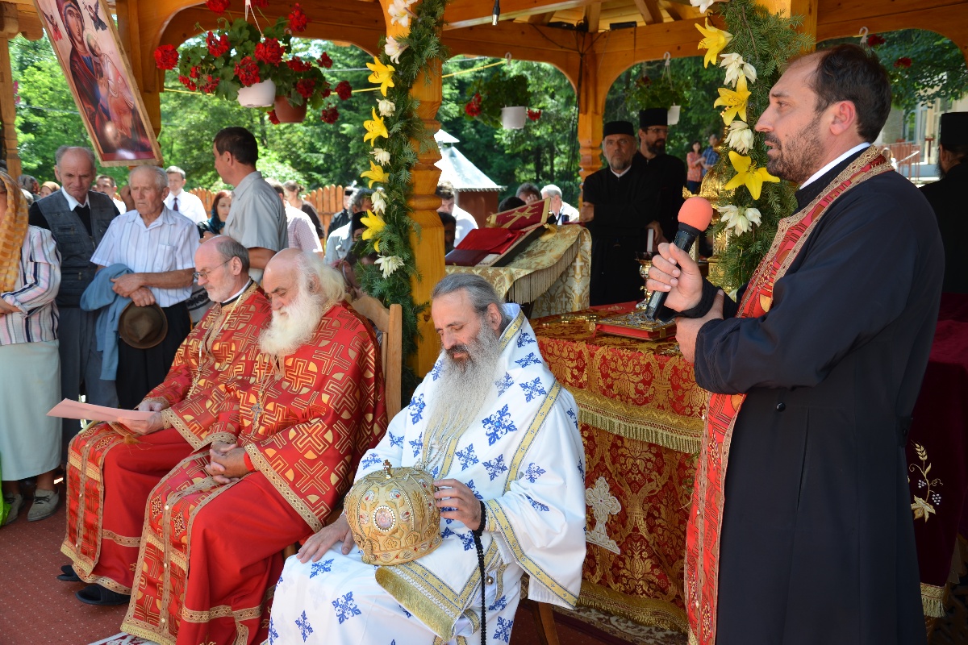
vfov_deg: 35.5
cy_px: 322
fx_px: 1008
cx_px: 484
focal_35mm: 38
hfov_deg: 51.3
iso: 100
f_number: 5
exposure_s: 1/100
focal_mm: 25
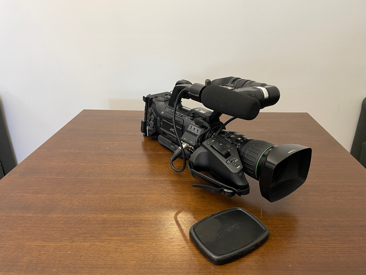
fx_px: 275
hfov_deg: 67.3
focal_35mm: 26
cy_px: 138
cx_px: 183
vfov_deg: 53.1
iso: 80
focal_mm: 4.2
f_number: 1.6
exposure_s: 1/50
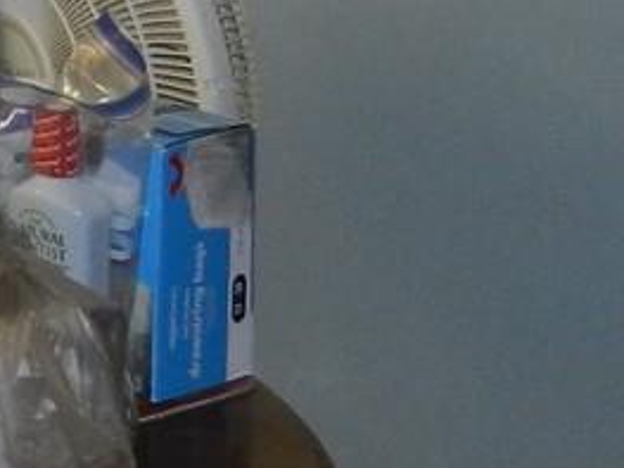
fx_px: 2523
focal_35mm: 140
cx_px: -819
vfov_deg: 10.2
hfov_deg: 11.8
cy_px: -247
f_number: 3.4
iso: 200
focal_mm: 4
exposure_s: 1/30
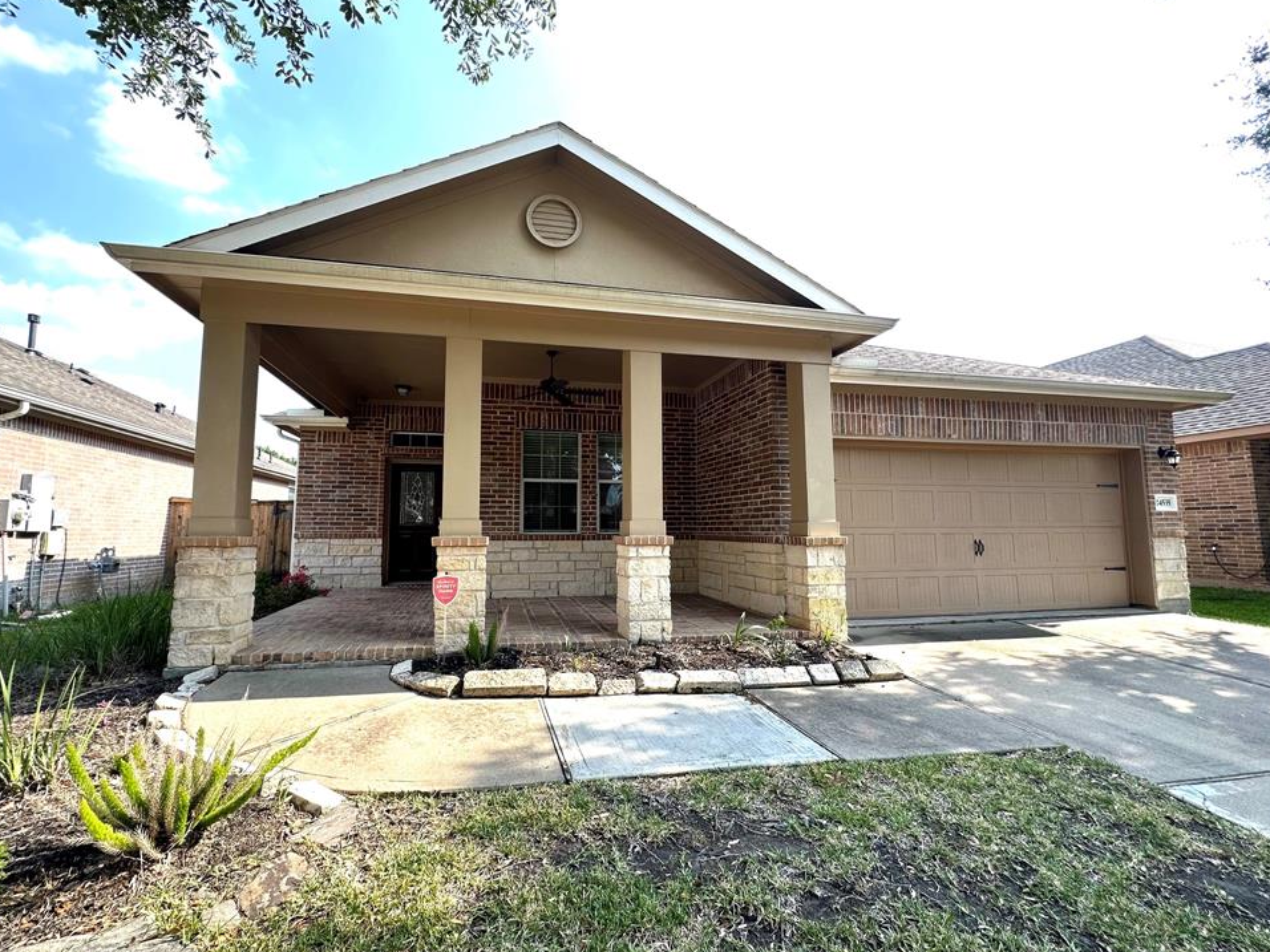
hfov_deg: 98.1
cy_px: 482
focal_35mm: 15
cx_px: 602
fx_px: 550
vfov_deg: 81.7
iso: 40
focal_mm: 2.22
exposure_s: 1/330
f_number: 2.2
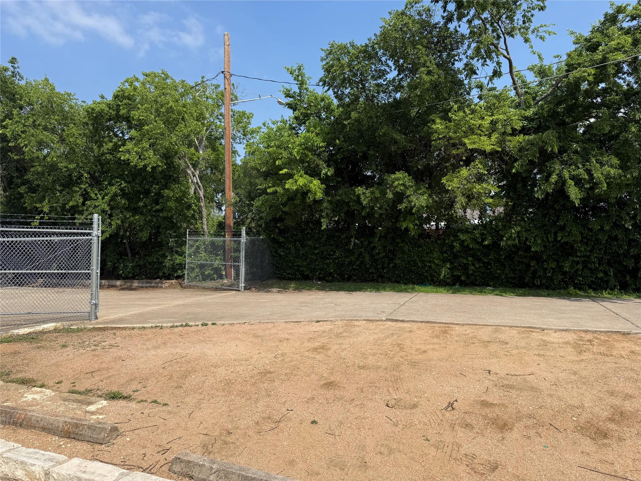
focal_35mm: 24
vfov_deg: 56.8
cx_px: 320
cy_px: 240
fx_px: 444
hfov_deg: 71.6
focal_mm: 6.76
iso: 80
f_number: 1.78
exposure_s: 1/4673
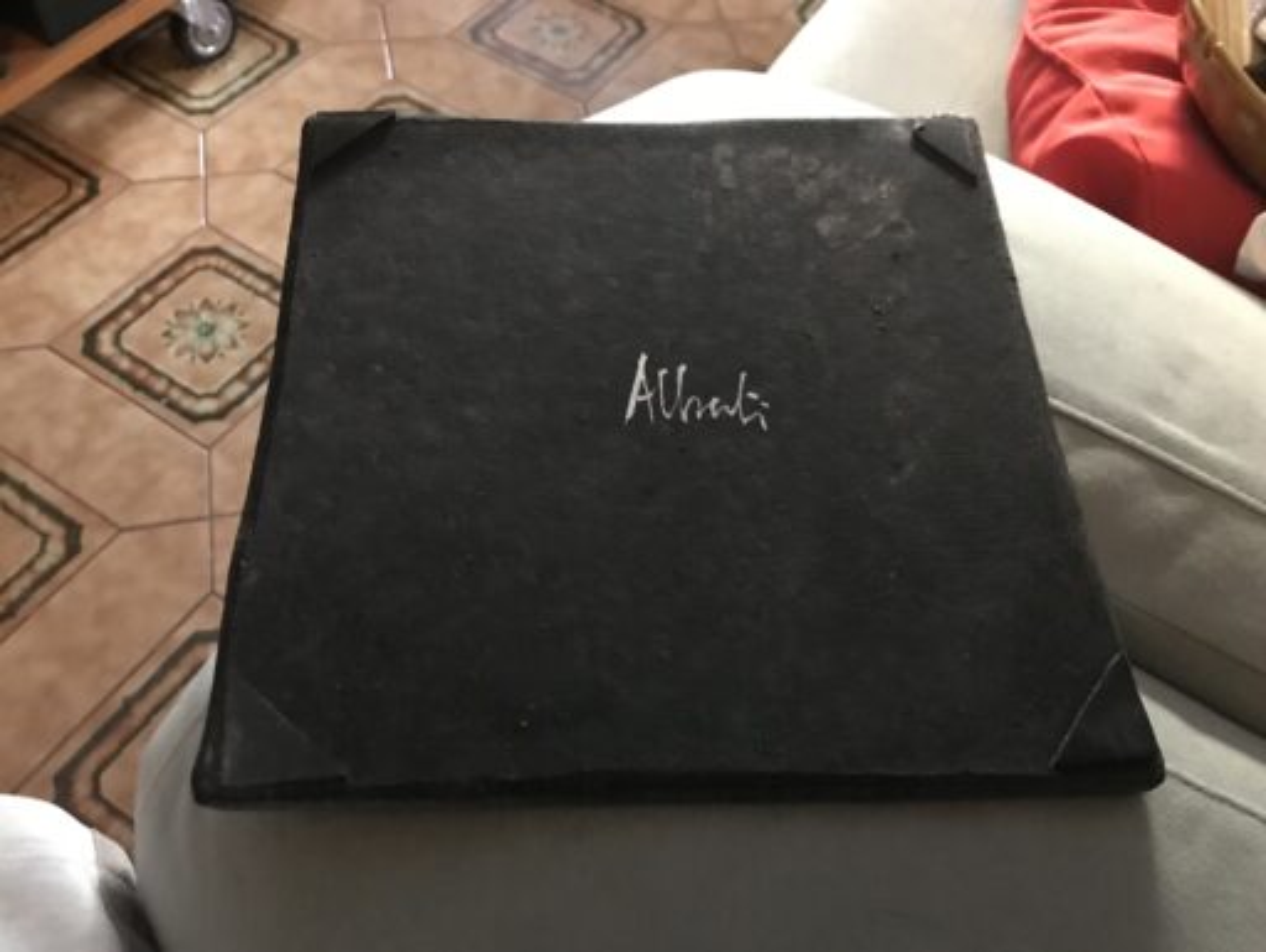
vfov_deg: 49.8
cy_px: 476
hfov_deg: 63.4
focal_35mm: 28
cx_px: 633
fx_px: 1025
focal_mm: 3.99
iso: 80
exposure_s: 1/4
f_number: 1.8
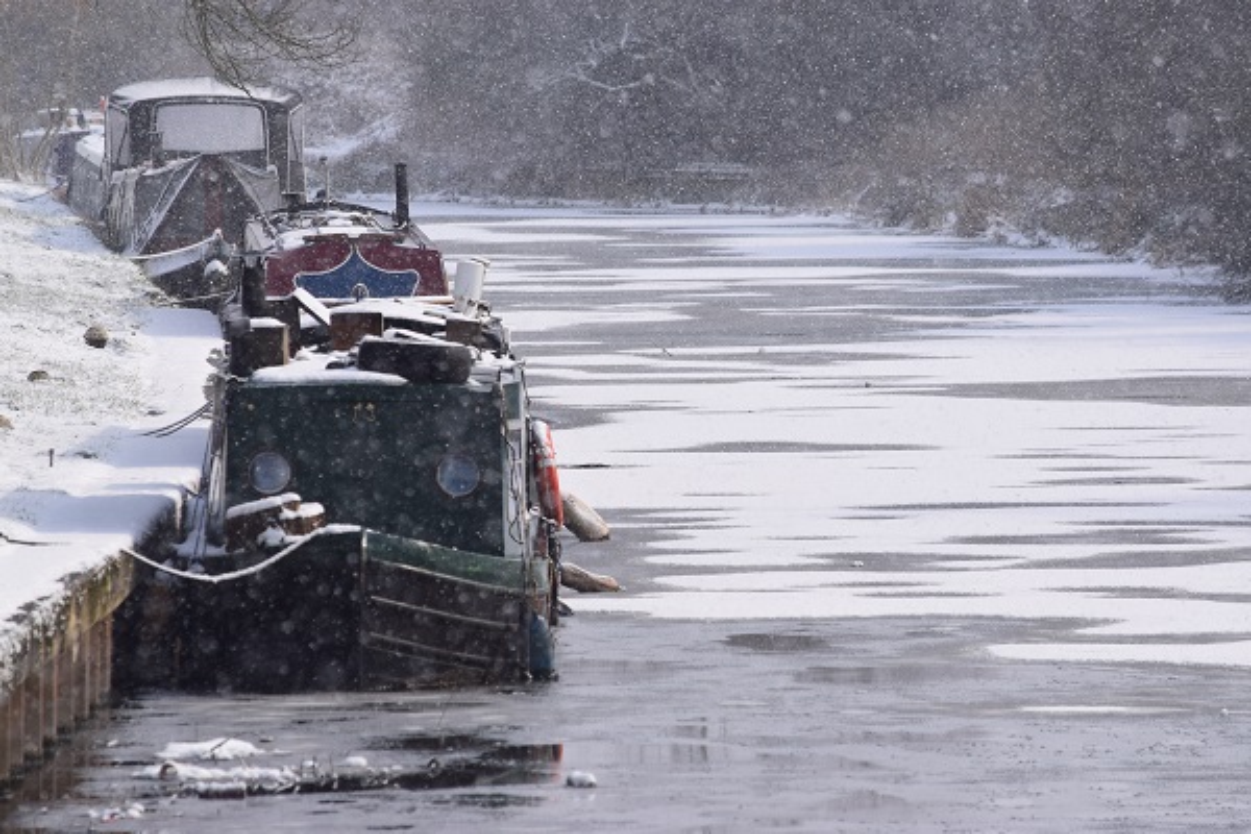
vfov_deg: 3.4
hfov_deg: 5.1
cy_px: 417
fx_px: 14073
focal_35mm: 405
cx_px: 626
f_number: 11
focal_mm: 270
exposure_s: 1/500
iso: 220
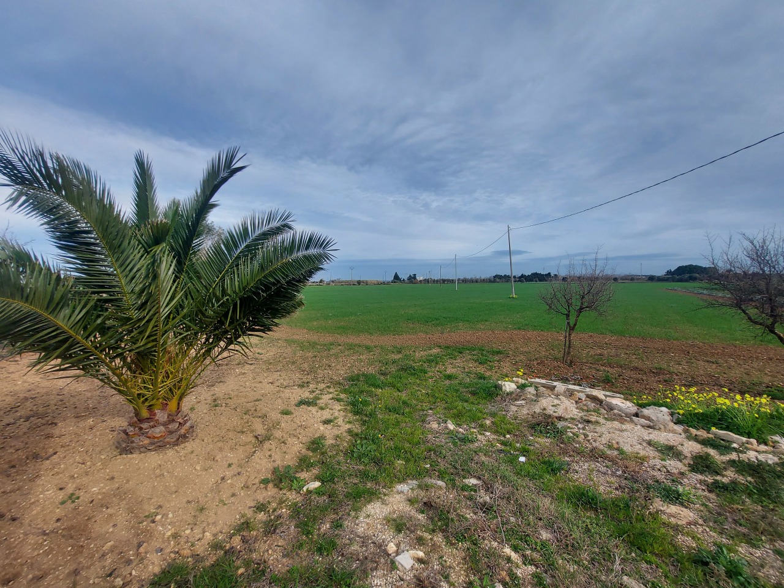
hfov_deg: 106.2
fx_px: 294
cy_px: 294
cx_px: 392
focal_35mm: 13
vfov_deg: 89.9
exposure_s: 1/1773
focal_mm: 1.74
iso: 50
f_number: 2.2
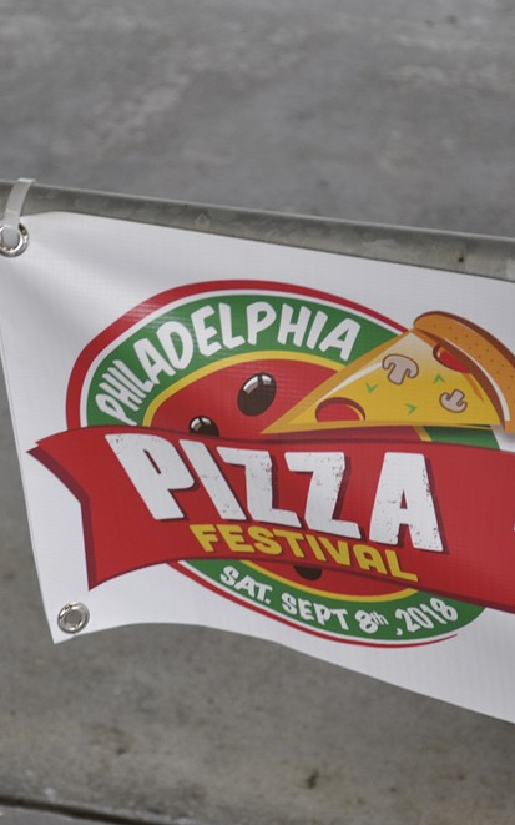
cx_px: 205
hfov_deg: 9.8
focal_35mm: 134
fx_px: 3010
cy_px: 412
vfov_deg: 15.6
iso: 400
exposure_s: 1/30
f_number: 5
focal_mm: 58
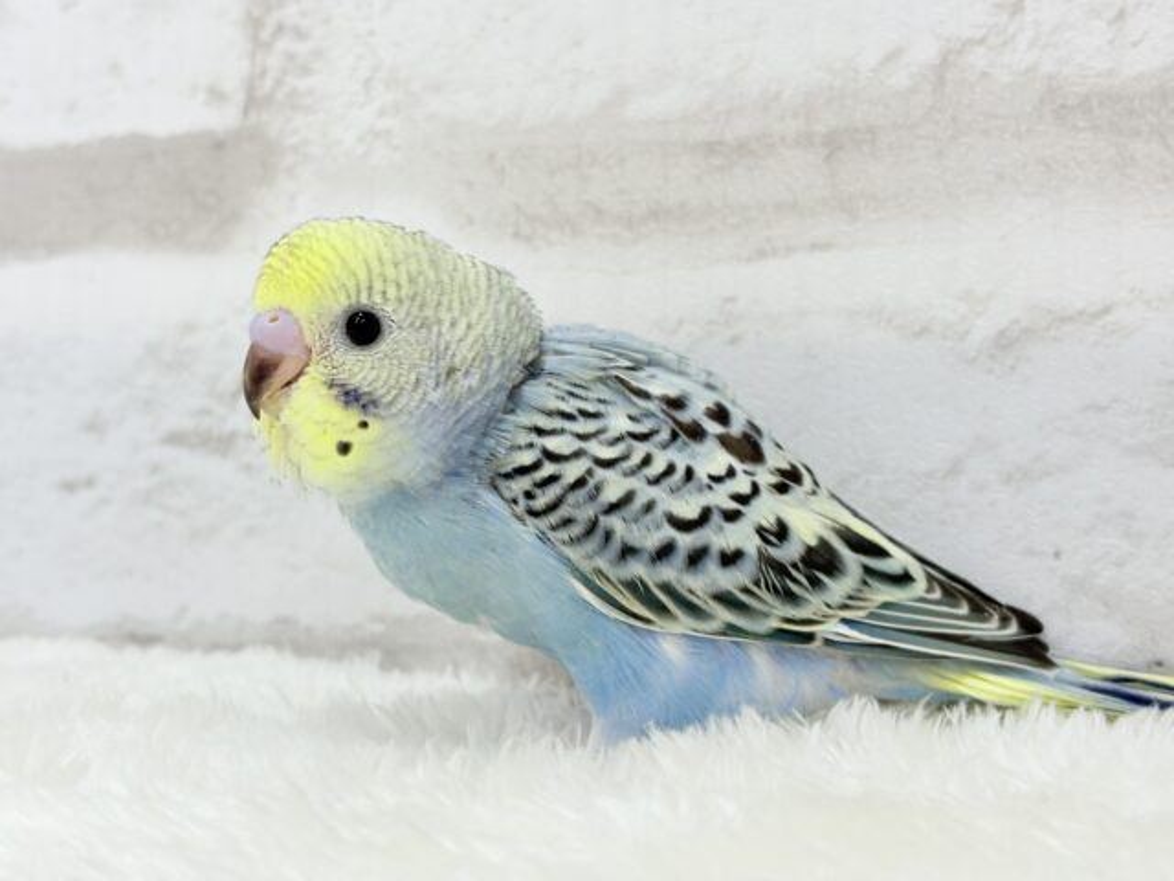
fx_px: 1764
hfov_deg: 36.8
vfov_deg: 28.0
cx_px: 587
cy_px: 440
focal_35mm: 52
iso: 50
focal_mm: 5.96
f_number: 1.6
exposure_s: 1/50
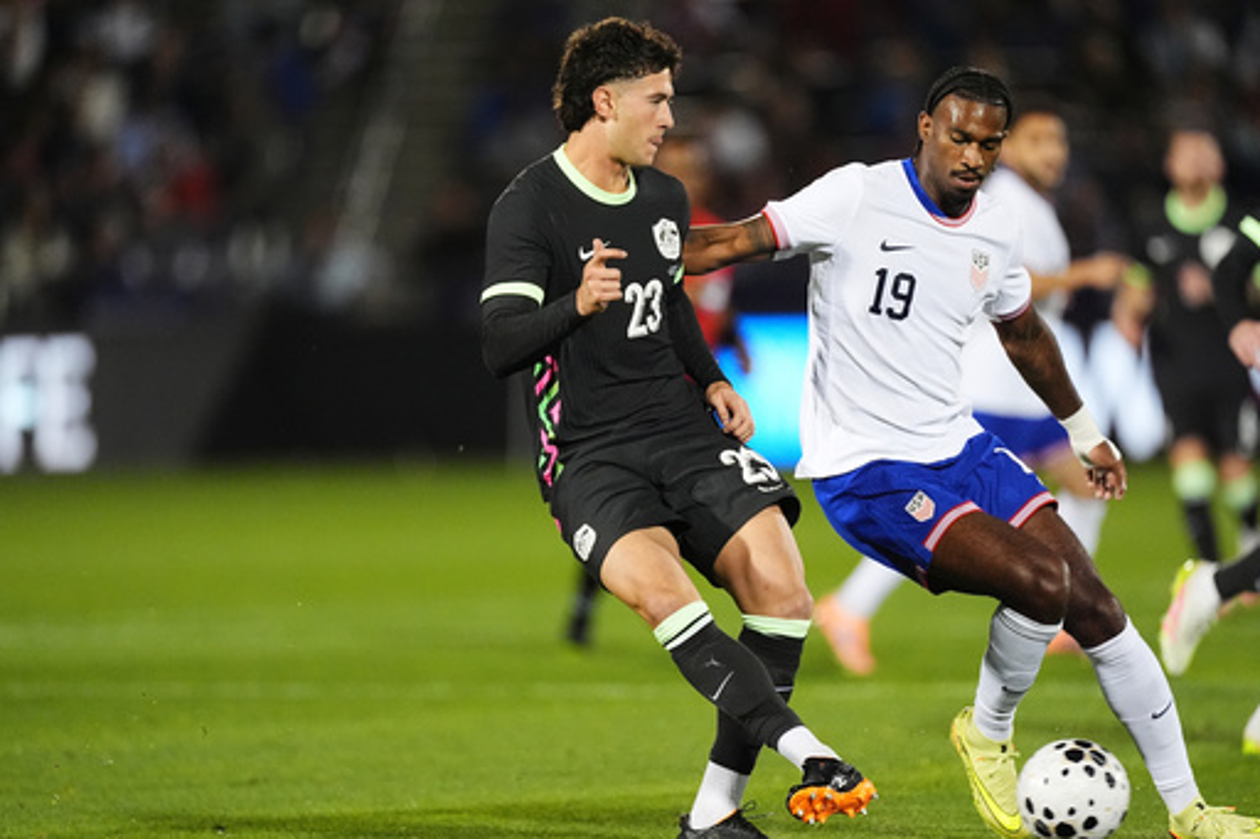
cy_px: 420
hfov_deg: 3.4
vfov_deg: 2.3
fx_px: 20992
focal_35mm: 600
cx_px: 630
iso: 6400
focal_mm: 600
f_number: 4
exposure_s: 1/1600
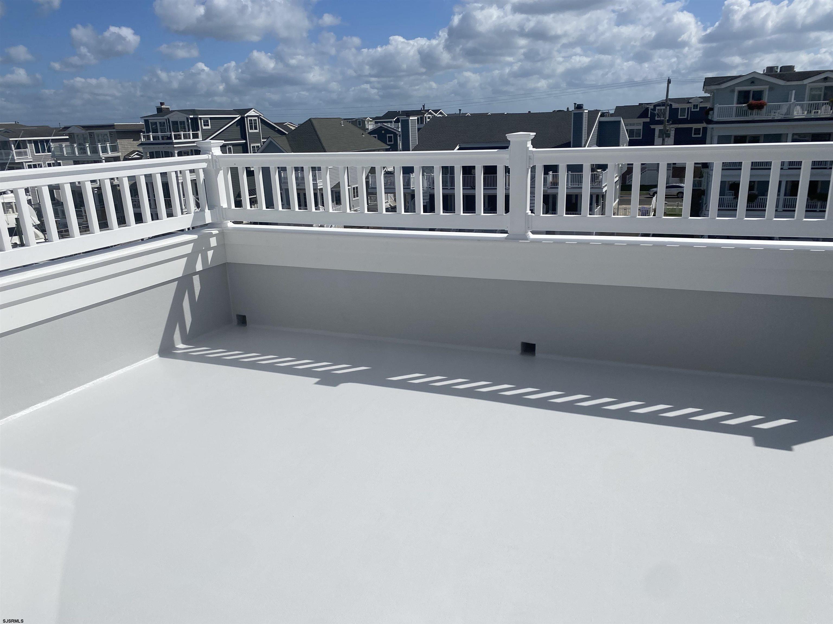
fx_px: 626
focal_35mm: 26
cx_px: 416
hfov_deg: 67.3
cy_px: 312
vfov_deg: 53.1
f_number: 1.8
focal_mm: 4.25
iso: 32
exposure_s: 1/11494
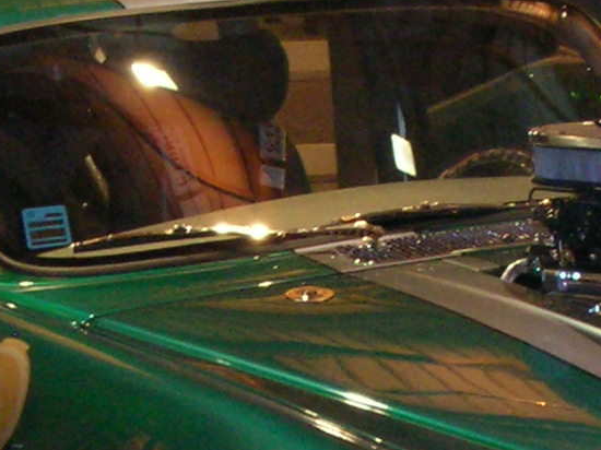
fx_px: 2863
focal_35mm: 165
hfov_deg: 12.0
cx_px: 376
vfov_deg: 8.9
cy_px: 497
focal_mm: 5.8
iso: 200
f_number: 3
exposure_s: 1/60.1
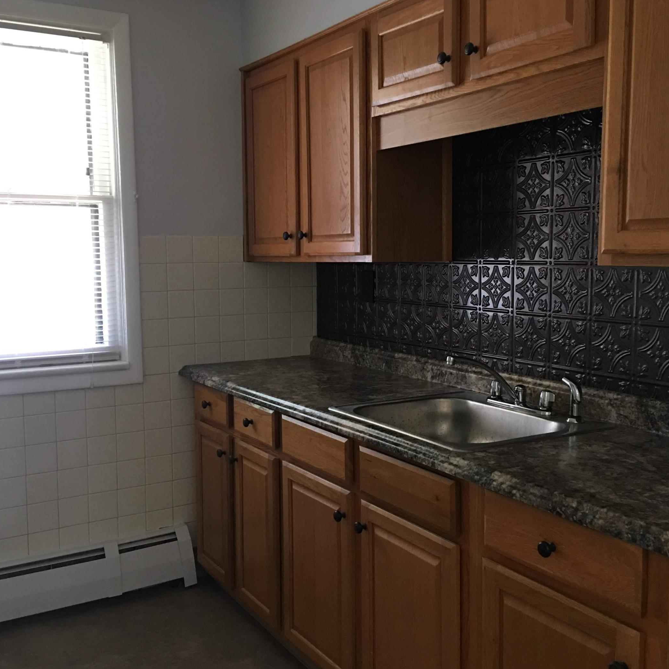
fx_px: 809
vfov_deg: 44.9
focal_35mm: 37
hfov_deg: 44.9
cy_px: 335
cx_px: 345
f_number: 2.2
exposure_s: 1/15
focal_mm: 4.15
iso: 80
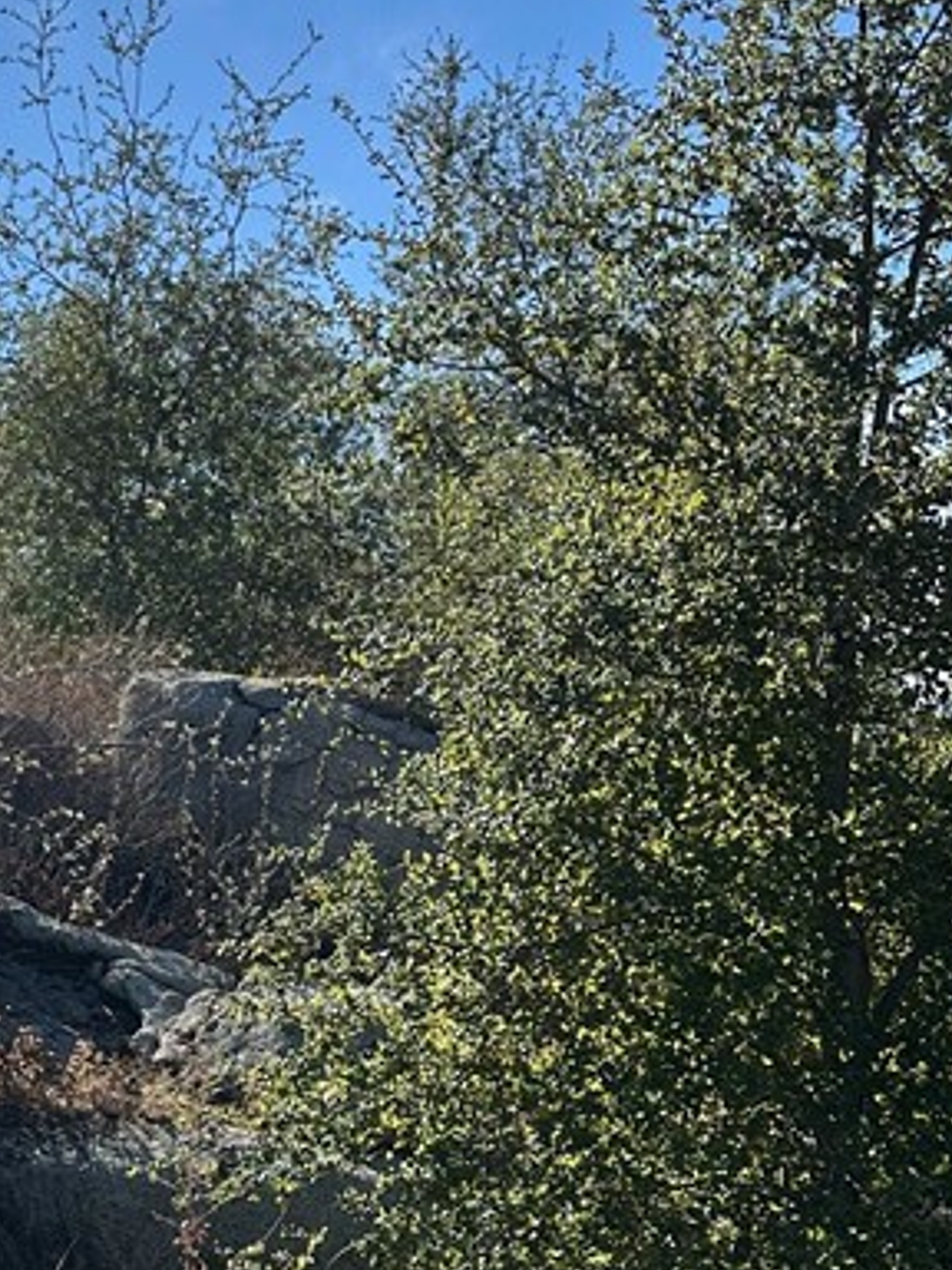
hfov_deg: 21.4
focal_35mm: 64
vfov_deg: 29.8
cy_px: 952
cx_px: -162
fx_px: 2347
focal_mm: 6.86
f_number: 1.78
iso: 80
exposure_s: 1/3861
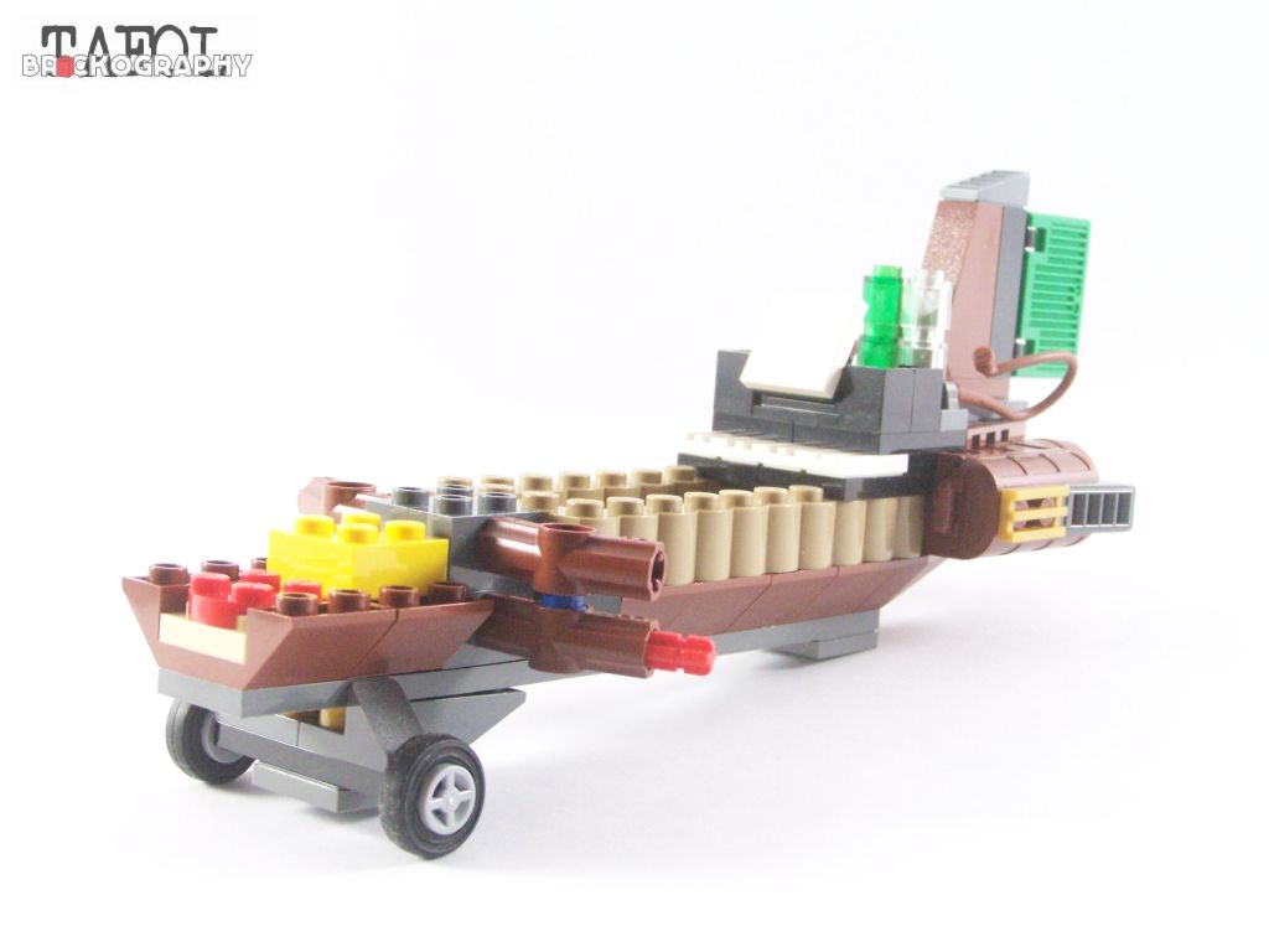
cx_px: 634
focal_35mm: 59
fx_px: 2163
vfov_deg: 24.8
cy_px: 476
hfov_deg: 32.7
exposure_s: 1/60
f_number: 4
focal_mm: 9.8
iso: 400
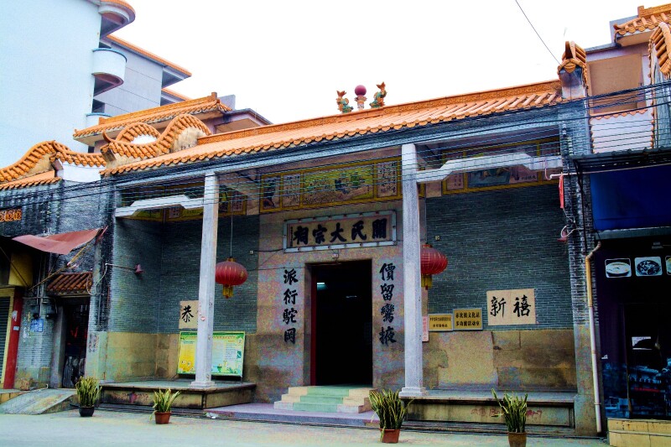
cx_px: 336
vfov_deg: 40.0
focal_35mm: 33
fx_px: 615
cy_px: 224
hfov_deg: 57.2
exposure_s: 1/250
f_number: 10
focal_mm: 22
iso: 400
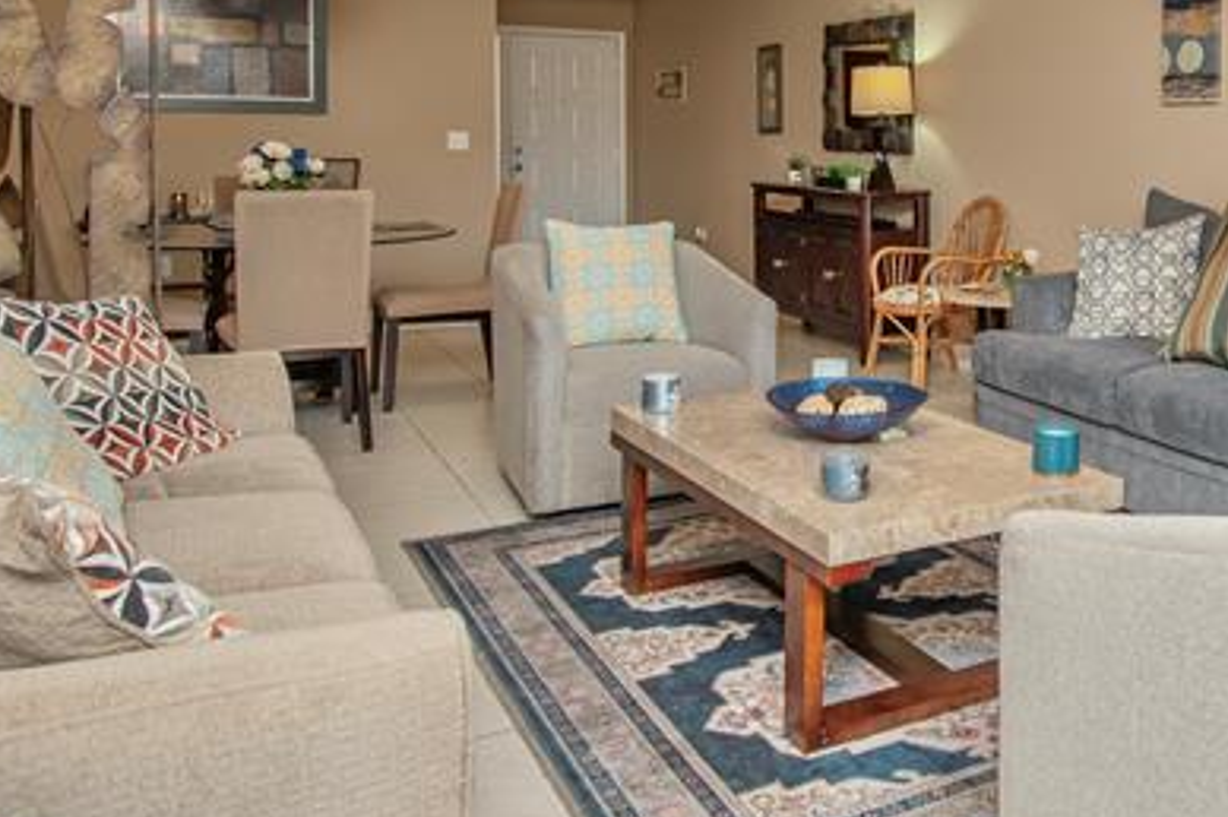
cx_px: 927
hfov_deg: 53.2
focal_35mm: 34
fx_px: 1160
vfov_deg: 37.6
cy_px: 180
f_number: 4.8
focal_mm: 11
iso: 800
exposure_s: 1/80
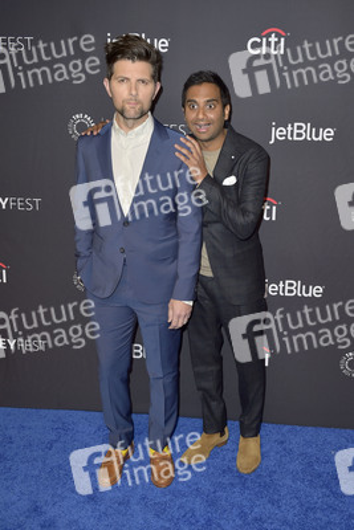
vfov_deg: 50.7
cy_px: 265
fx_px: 560
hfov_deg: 35.1
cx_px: 177
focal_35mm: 38
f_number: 5.6
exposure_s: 1/250
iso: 250
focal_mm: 38
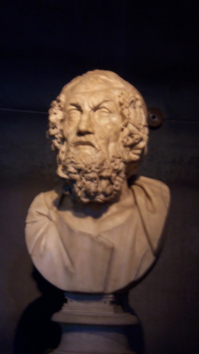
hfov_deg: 11.0
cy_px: 178
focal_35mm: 110
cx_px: 80
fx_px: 1032
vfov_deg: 19.5
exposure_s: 1/8
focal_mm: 16.6
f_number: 4.9
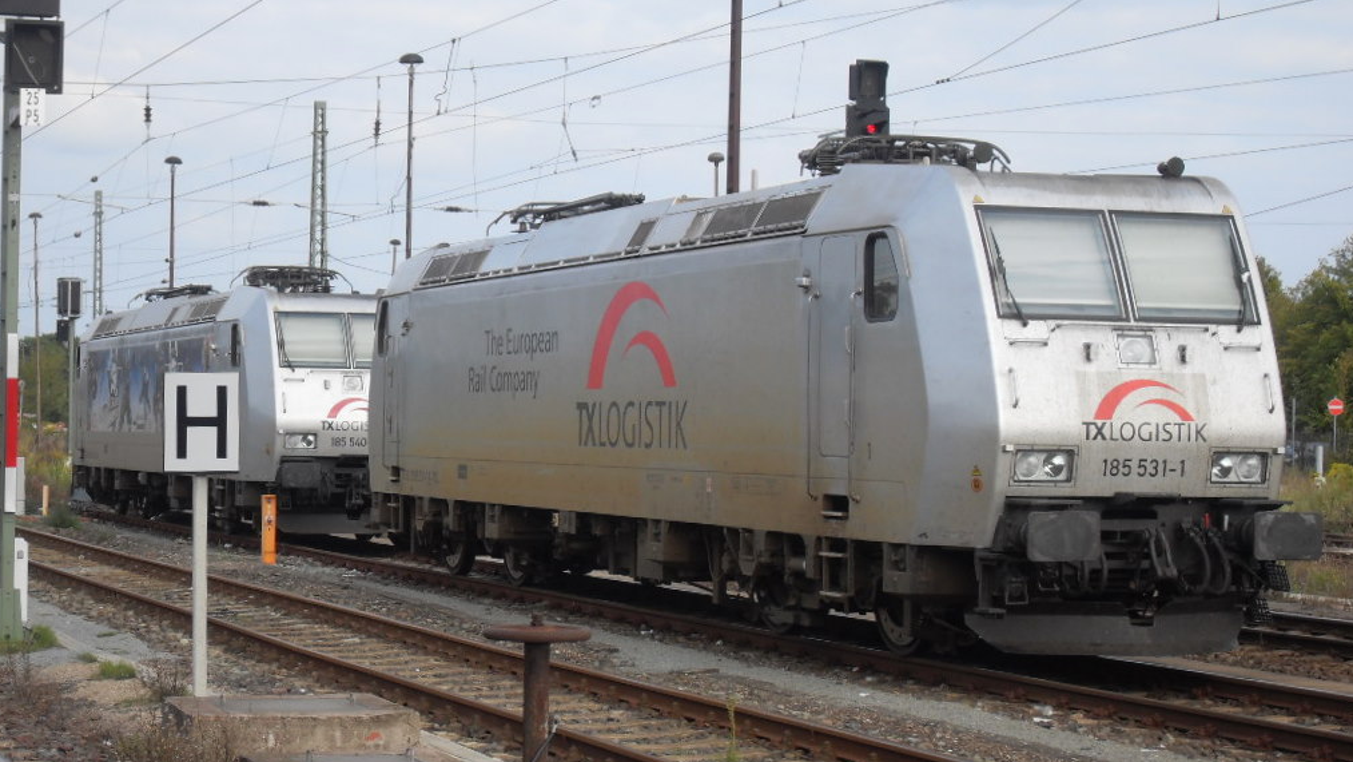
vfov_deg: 13.9
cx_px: 674
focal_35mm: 87
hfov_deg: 24.5
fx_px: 3121
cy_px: 384
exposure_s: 1/250
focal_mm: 13.5
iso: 80
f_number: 4.4
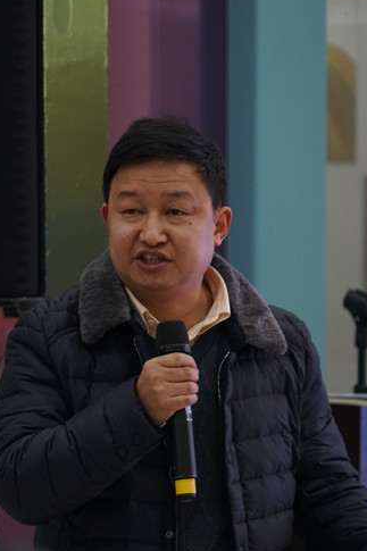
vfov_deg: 5.2
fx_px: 6059
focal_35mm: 396
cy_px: 256
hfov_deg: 3.5
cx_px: 49
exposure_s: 1/60
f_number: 7.1
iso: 3200
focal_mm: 240
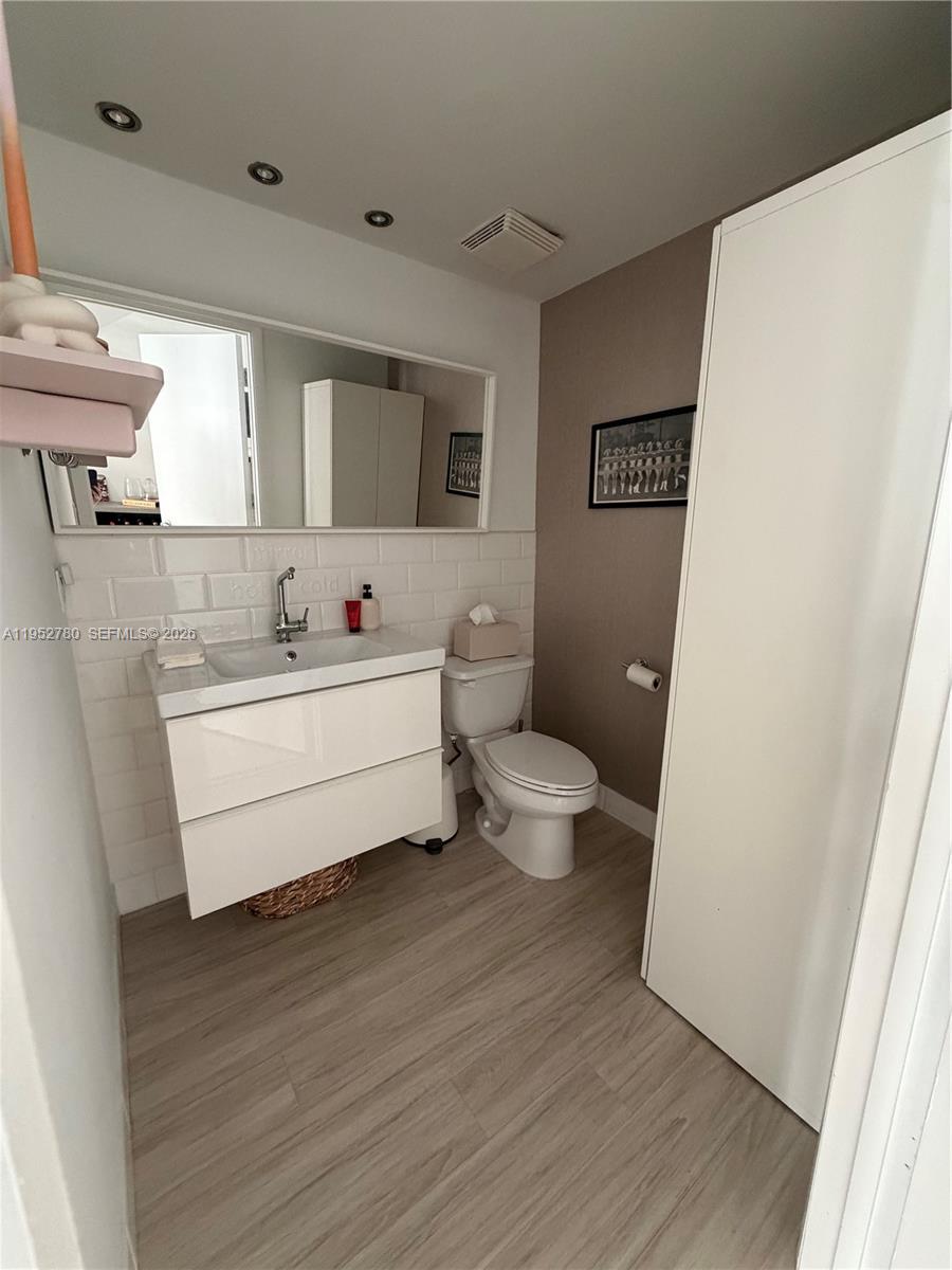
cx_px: 476
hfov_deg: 85.7
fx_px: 513
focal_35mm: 14
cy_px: 635
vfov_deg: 102.1
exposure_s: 1/60
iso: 500
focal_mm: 2.22
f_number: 2.2
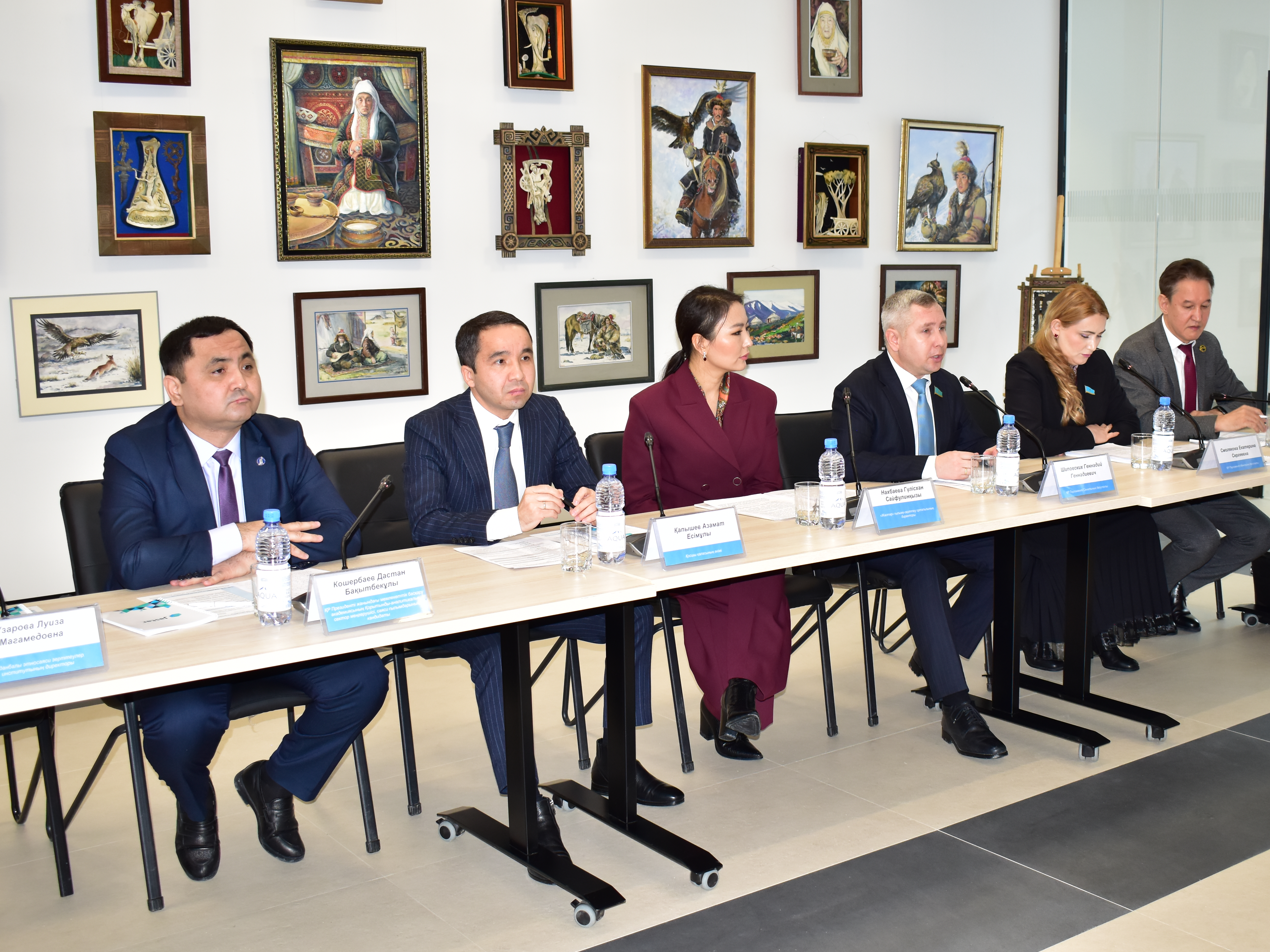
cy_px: 474
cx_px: 722
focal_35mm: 42
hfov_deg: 45.1
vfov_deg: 34.7
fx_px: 1525
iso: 500
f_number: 4.5
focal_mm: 25
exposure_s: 1/60
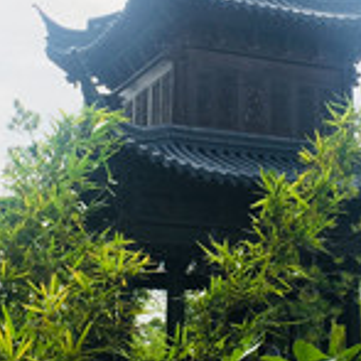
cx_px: 233
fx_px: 1026
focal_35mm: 87
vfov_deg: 19.9
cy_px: 156
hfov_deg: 19.9
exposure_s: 1/1721
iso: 32
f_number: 2.2
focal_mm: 4.15
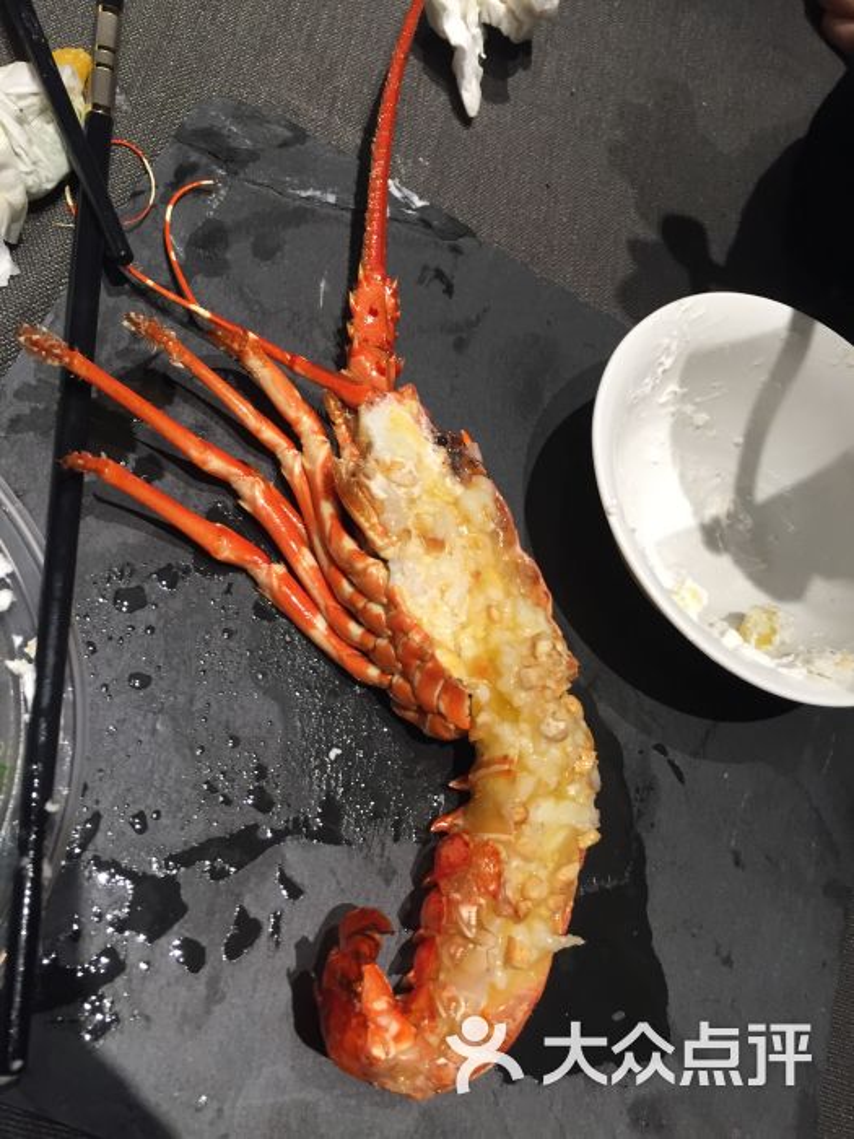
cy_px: 570
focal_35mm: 29
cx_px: 427
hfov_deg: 48.2
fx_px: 954
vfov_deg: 61.7
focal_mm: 4.15
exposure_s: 1/33
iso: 50
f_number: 2.2
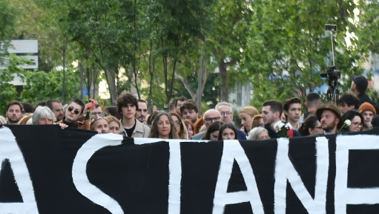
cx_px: -150
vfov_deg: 2.7
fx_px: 4605
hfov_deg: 4.7
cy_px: 117
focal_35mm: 458
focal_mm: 92
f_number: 4
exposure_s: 1/500
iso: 500
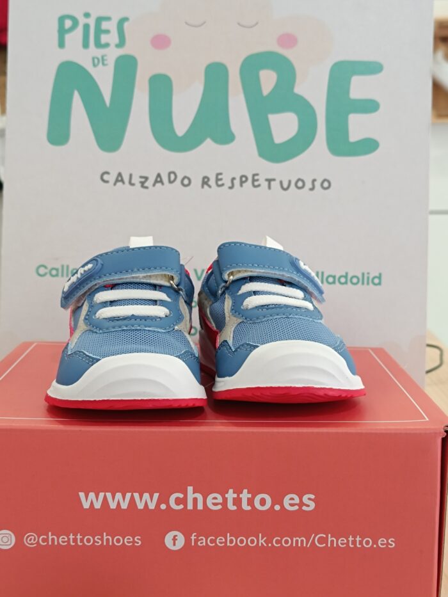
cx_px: 224
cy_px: 298
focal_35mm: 24
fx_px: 414
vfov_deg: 71.6
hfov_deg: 56.8
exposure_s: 1/101
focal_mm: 5.59
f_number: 1.88
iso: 465
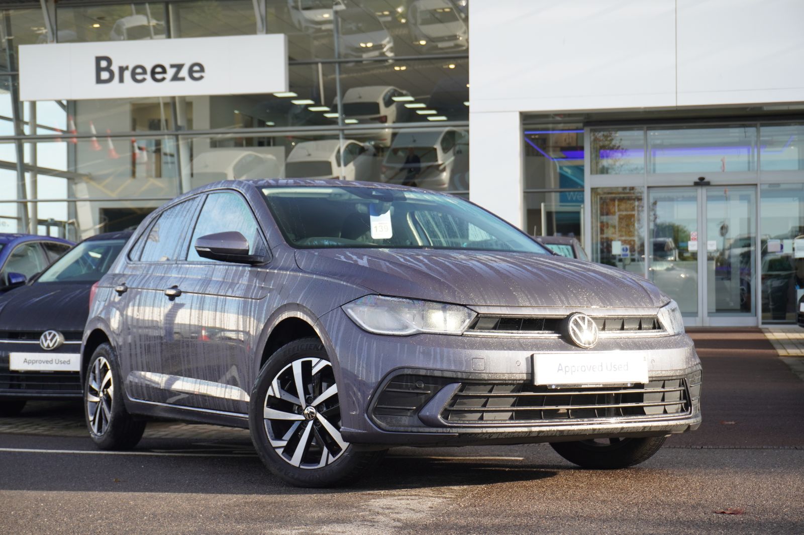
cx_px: 402
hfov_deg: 32.7
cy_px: 268
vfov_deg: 22.0
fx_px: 1372
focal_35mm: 62
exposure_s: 1/160
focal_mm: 41
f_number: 5.6
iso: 250
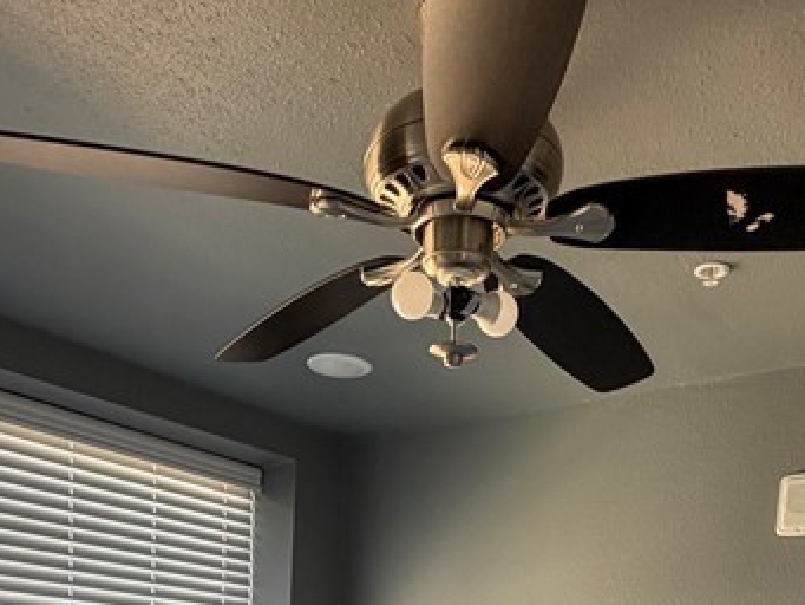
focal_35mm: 42
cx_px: 394
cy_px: 822
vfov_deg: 27.5
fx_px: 977
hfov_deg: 44.8
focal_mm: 2.22
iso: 100
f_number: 2.2
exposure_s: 1/121
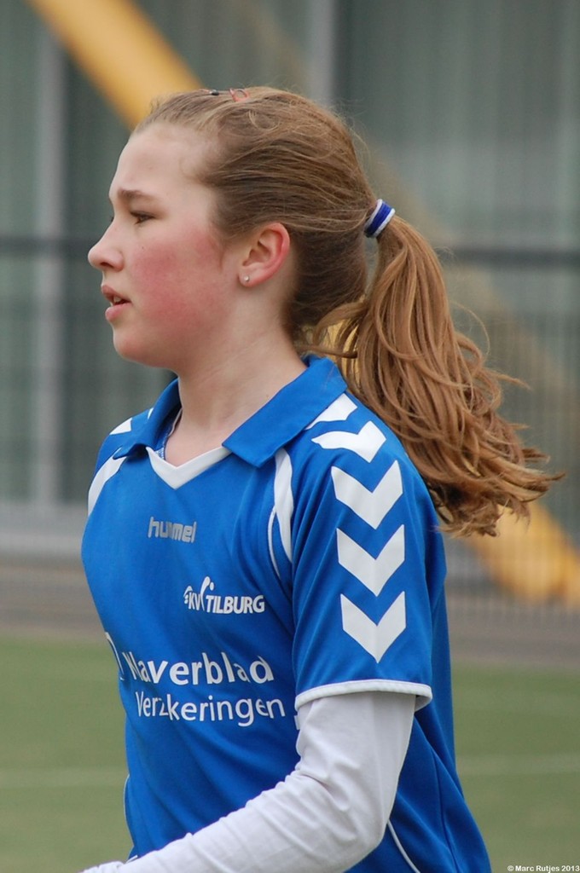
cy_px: 436
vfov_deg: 7.9
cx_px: 290
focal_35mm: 262
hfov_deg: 5.2
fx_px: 6360
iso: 400
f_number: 5.6
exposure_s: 1/800
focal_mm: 175
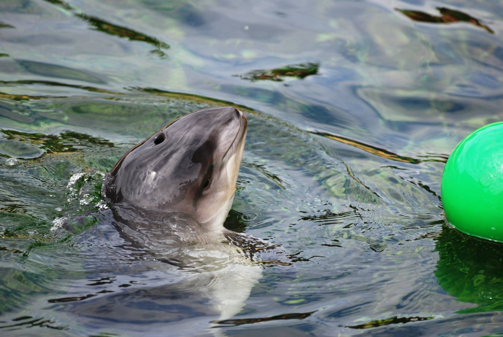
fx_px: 3567
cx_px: 252
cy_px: 168
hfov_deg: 8.1
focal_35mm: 255
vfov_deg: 5.4
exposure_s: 1/640
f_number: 4.8
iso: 200
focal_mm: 170
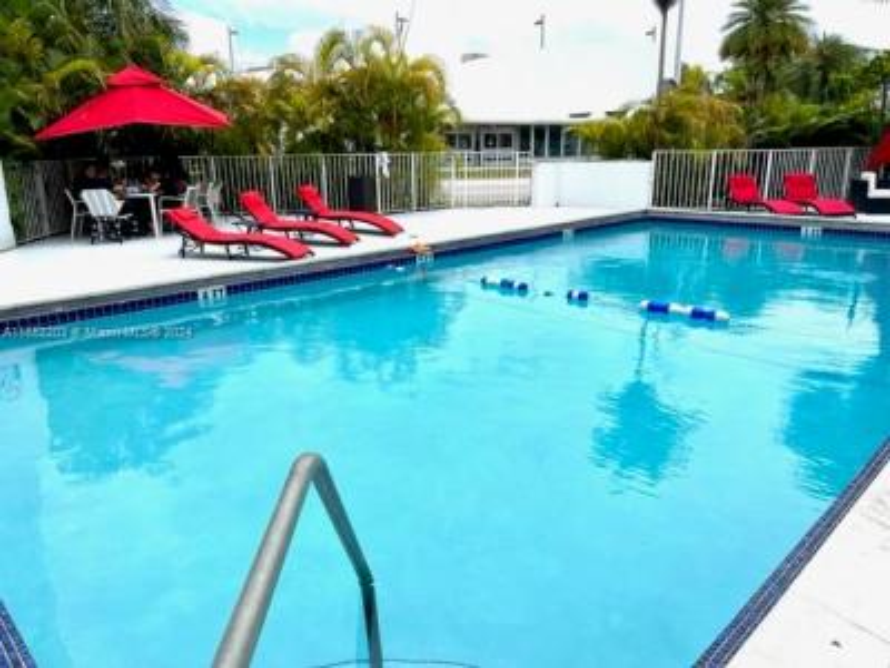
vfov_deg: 53.1
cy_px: 334
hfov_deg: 67.3
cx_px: 445
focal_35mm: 26
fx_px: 668
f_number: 1.5
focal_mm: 5.7
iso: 50
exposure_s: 1/4444
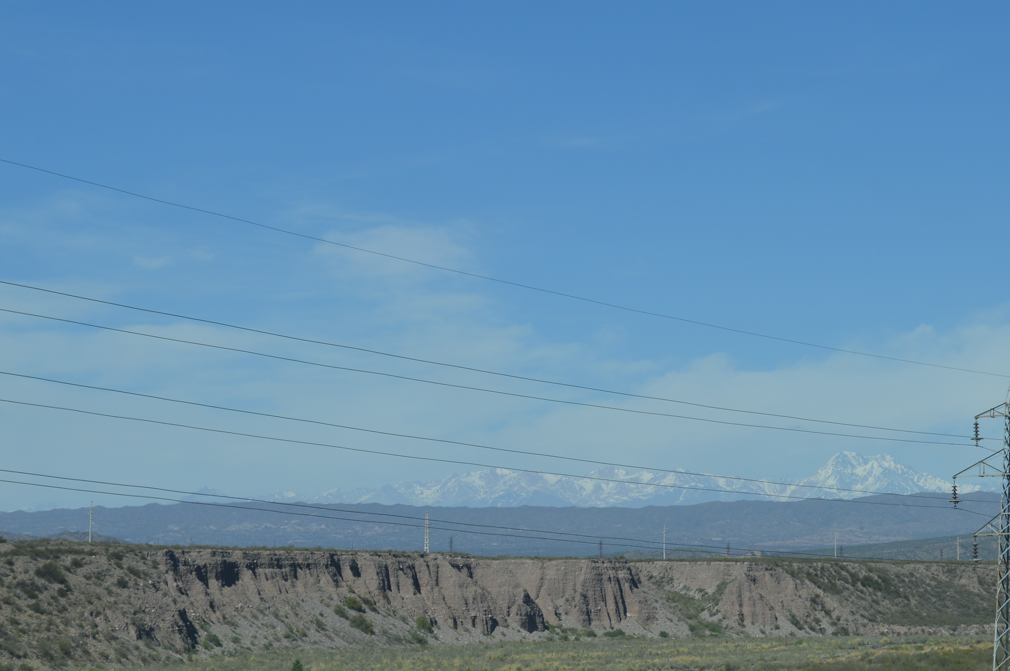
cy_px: 300
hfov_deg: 20.3
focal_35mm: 101
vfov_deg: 13.6
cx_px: 563
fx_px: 2820
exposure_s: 1/320
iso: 100
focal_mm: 55
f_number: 9
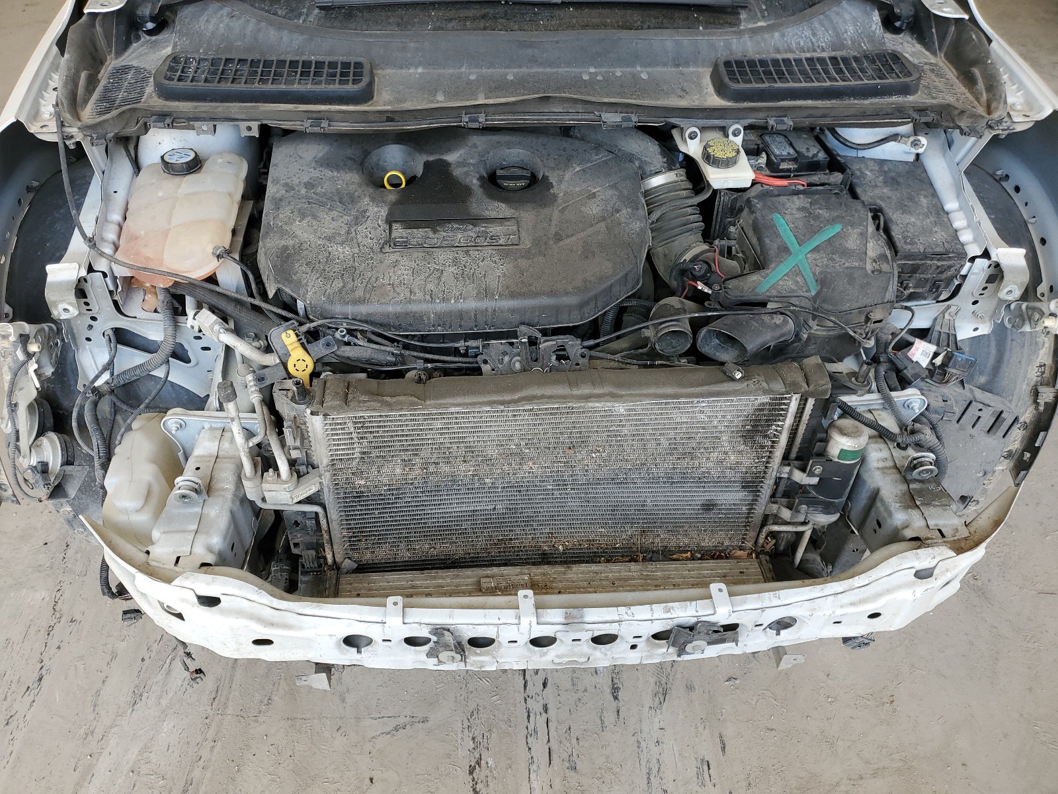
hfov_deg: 67.3
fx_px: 795
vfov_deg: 53.1
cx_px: 529
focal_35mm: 26
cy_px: 397
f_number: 1.5
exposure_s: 1/222
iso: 50
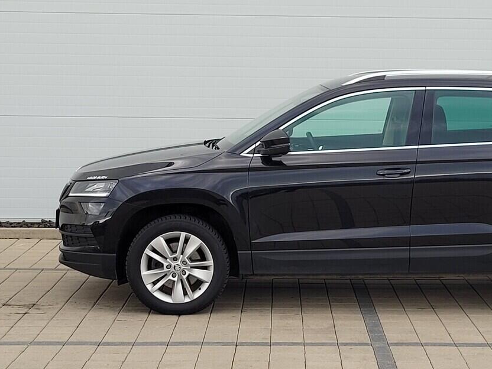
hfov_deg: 41.0
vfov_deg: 32.2
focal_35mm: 45
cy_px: 182
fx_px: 640
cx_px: 364
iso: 40
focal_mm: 5.4
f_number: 1.8
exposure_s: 1/186
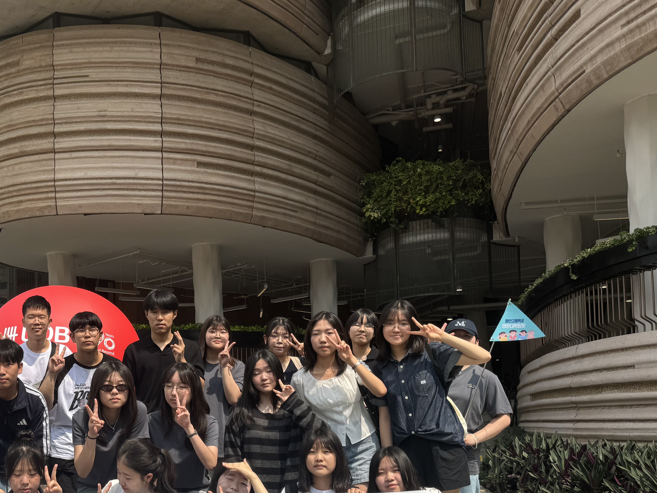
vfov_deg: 35.9
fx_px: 740
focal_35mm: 39
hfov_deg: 45.5
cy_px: 378
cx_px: 134
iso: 80
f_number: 1.78
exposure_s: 1/4310
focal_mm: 6.86
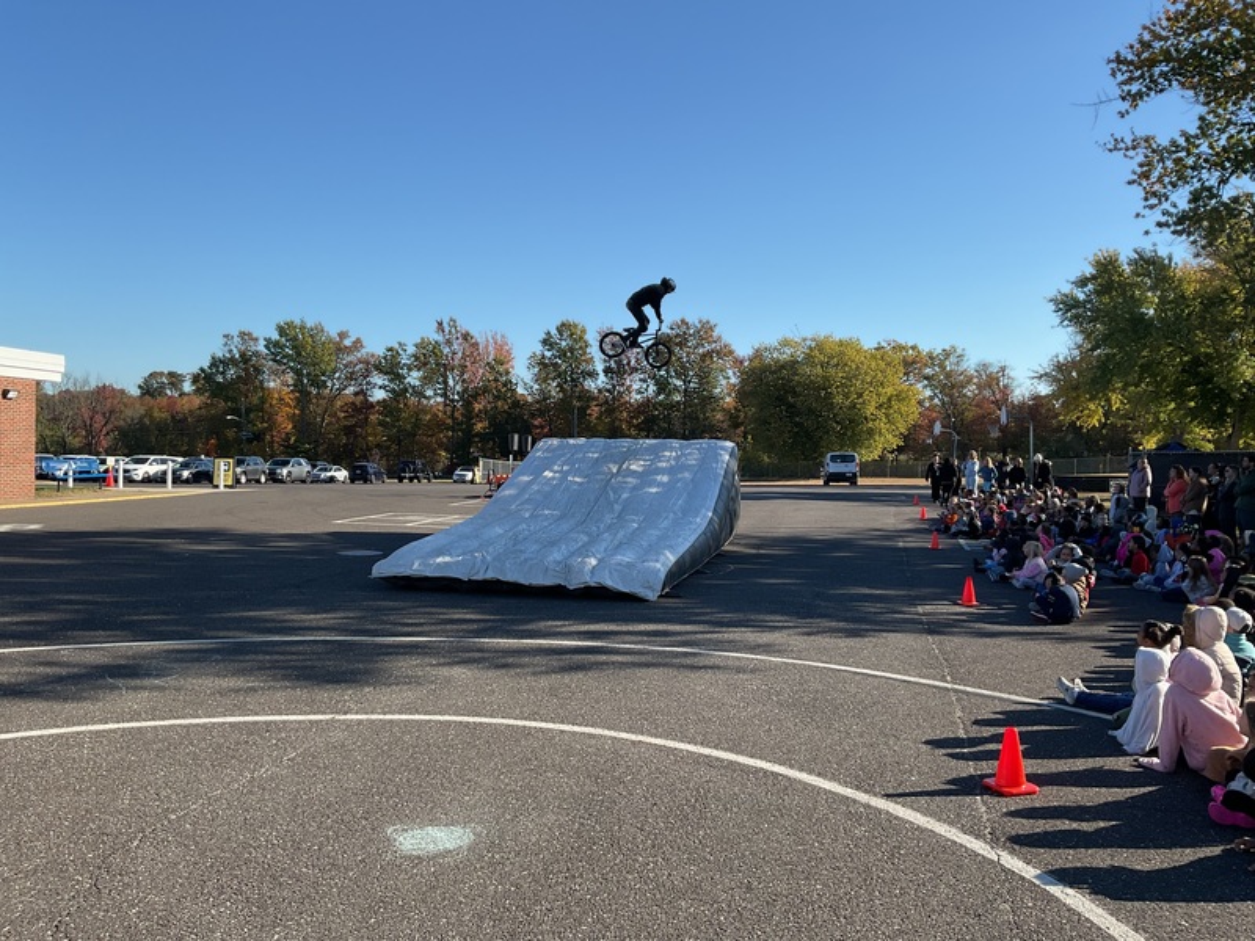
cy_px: 470
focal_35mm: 29
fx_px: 1051
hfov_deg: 61.7
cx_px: 628
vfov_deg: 48.2
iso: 16
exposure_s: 1/1279
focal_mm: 3
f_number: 1.8
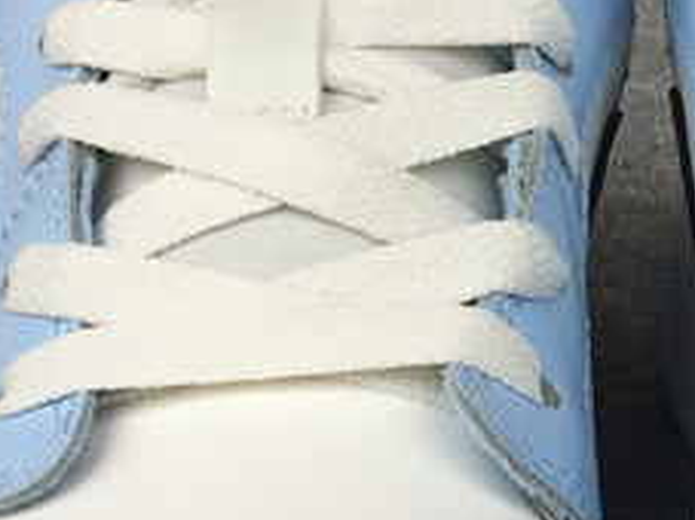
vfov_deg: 12.0
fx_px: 2468
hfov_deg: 15.8
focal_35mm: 123
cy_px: 463
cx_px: 661
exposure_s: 1/211
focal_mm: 3.3
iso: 25
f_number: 2.4
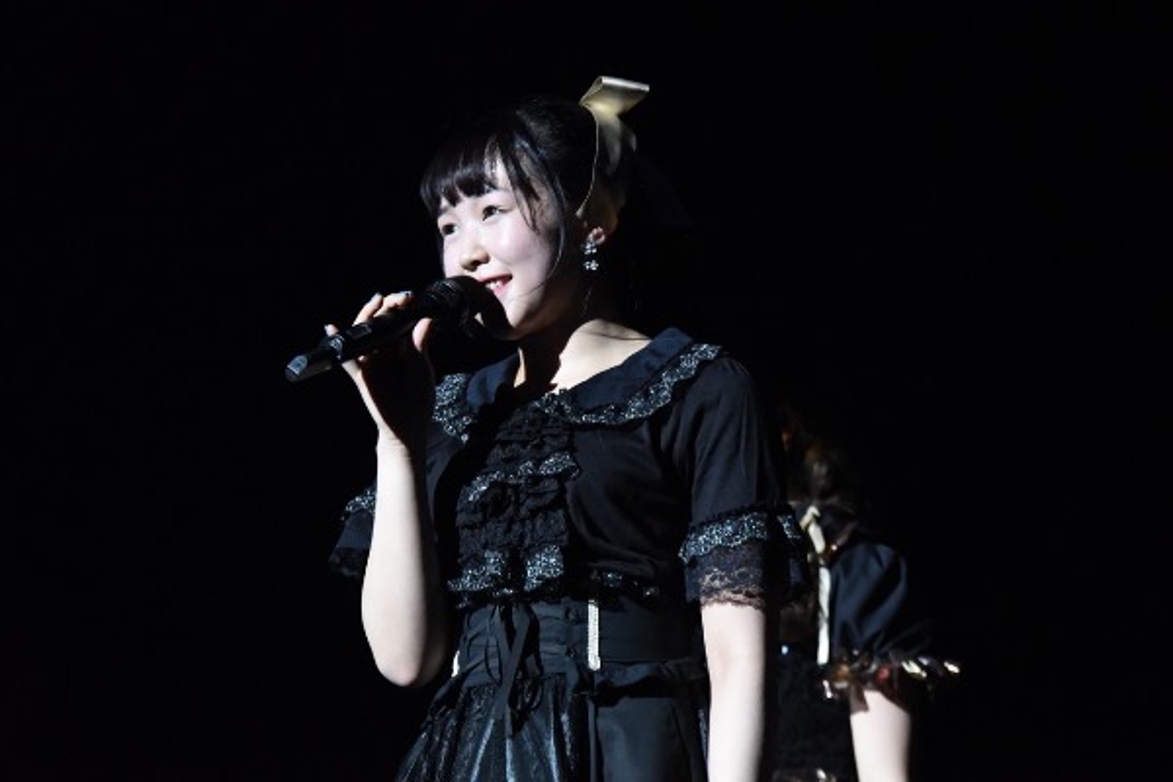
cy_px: 391
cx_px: 586
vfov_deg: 6.5
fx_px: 6842
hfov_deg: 9.8
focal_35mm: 210
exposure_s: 1/160
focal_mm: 140
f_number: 5
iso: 8000
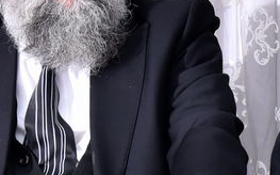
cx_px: 464
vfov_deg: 6.9
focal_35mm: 190
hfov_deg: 10.5
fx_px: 1449
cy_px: 83
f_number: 8
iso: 1000
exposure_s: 1/160
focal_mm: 35
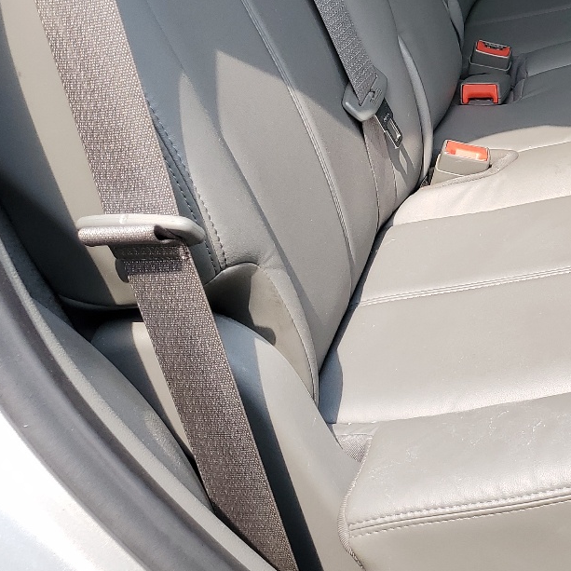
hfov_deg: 26.1
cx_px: 651
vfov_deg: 27.5
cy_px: 48
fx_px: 1120
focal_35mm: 60
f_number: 1.5
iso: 50
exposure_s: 1/370
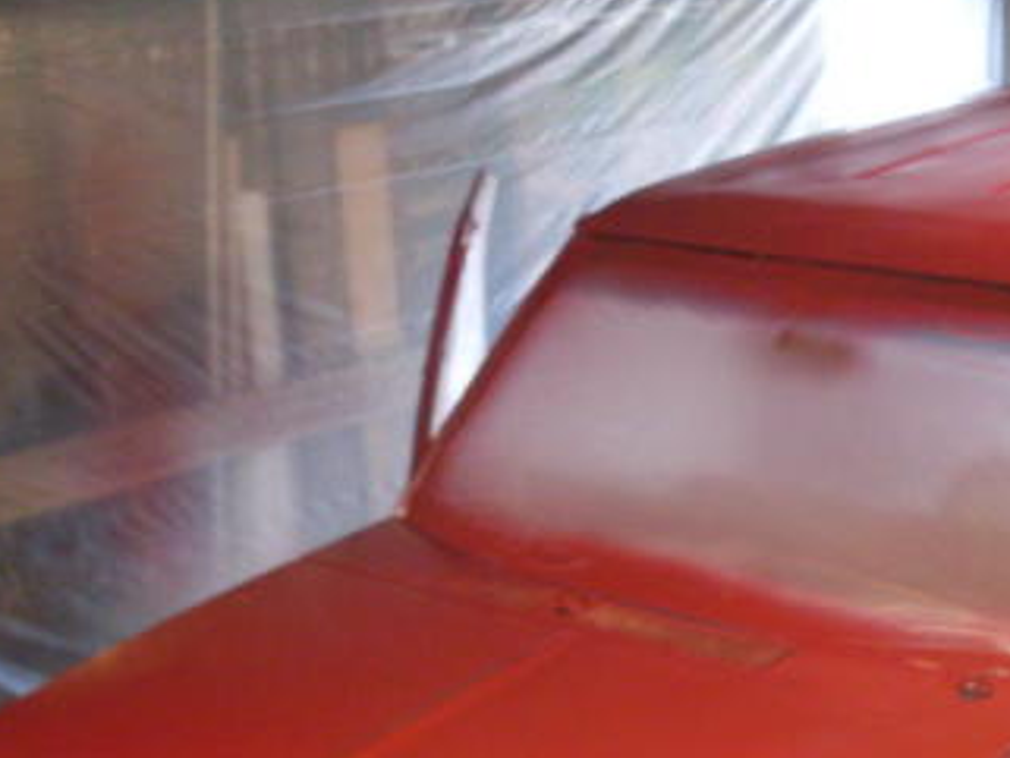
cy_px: 660
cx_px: 758
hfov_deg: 27.0
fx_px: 2072
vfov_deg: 20.4
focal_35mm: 71
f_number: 2.8
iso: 200
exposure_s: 1/8
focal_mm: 6.3
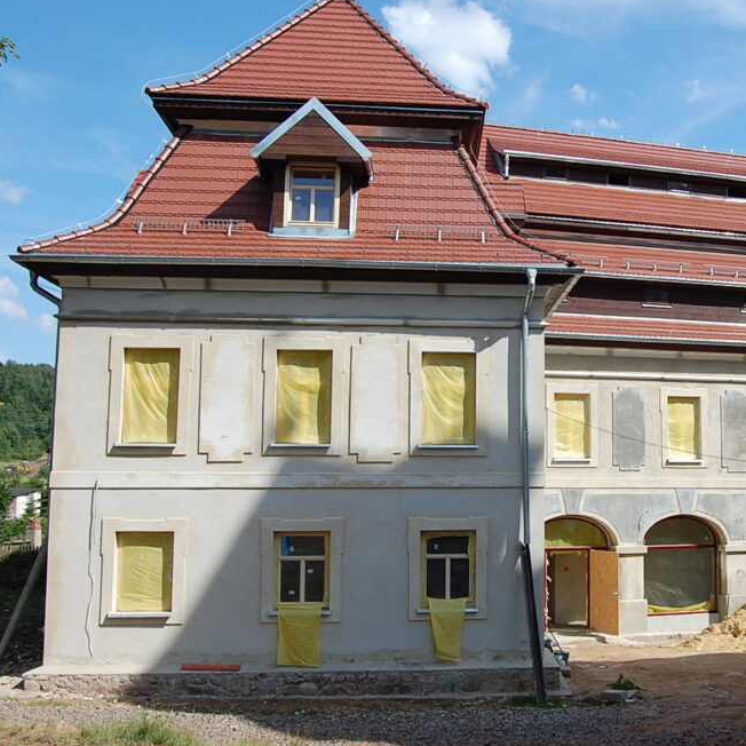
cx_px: 570
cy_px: 359
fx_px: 975
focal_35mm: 40
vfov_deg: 41.9
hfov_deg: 40.5
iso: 200
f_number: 9
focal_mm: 20
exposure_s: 1/320
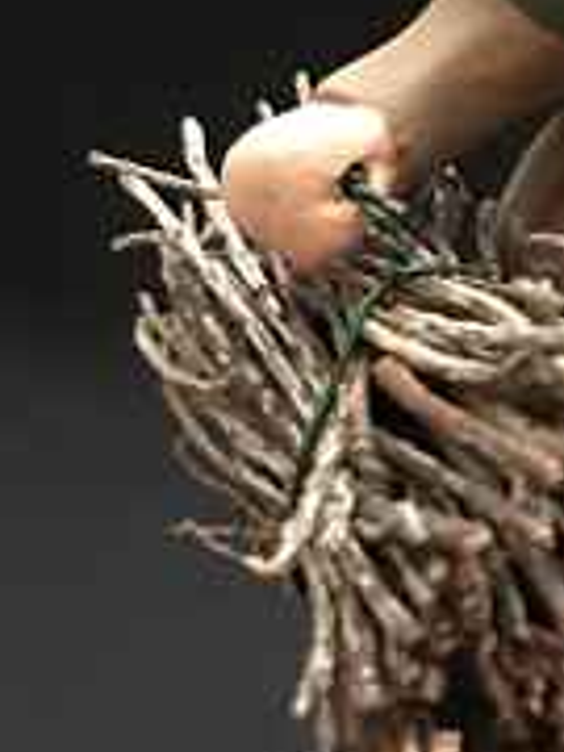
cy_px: 374
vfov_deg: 18.9
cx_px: 806
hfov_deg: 13.5
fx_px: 2259
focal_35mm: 104
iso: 100
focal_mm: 3.99
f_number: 1.8
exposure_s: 1/5
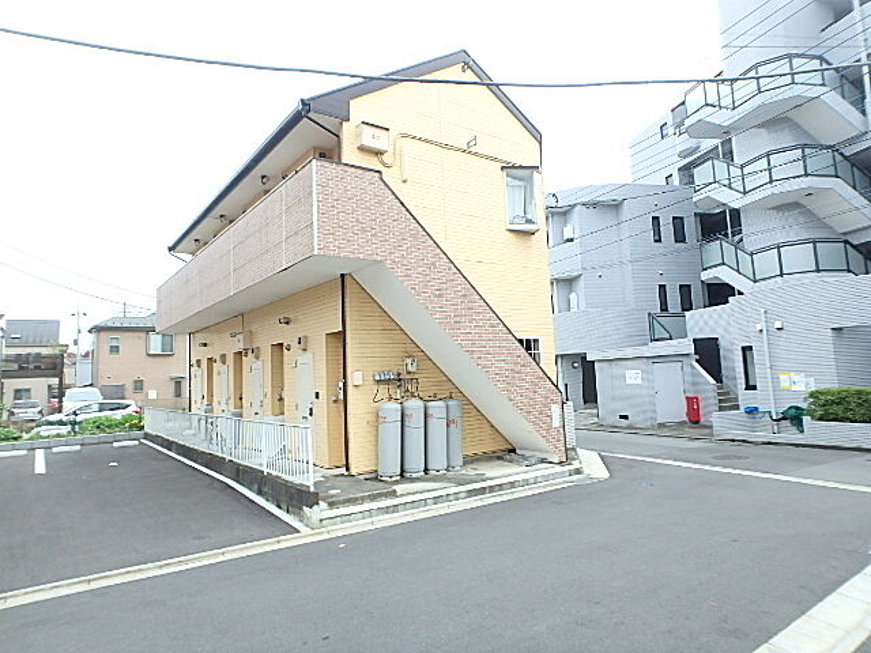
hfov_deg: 79.0
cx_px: 436
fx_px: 528
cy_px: 326
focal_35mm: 21
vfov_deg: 63.4
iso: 125
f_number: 3.5
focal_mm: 3.7
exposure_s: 1/100
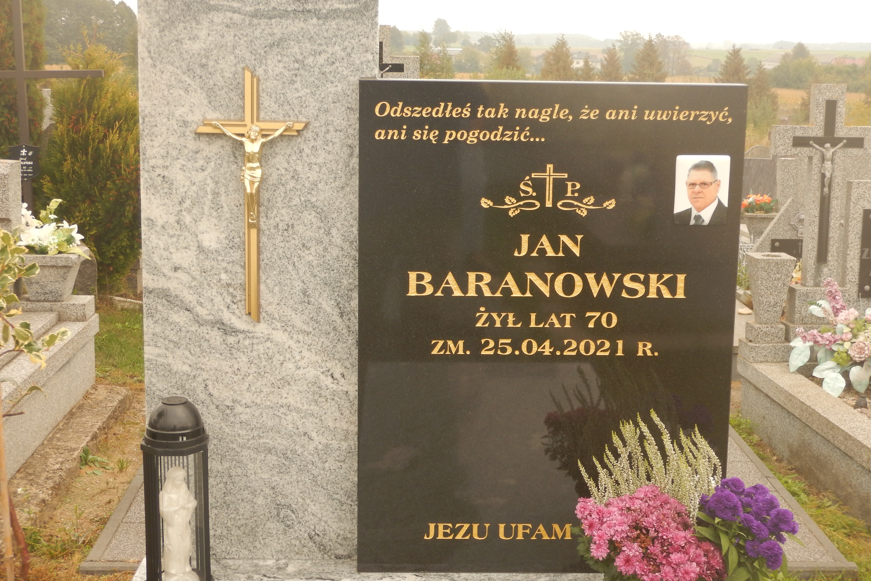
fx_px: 1331
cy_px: 281
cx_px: 442
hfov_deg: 36.2
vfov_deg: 24.6
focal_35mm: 55
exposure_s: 1/125
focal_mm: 9.2
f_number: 4.3
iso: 125
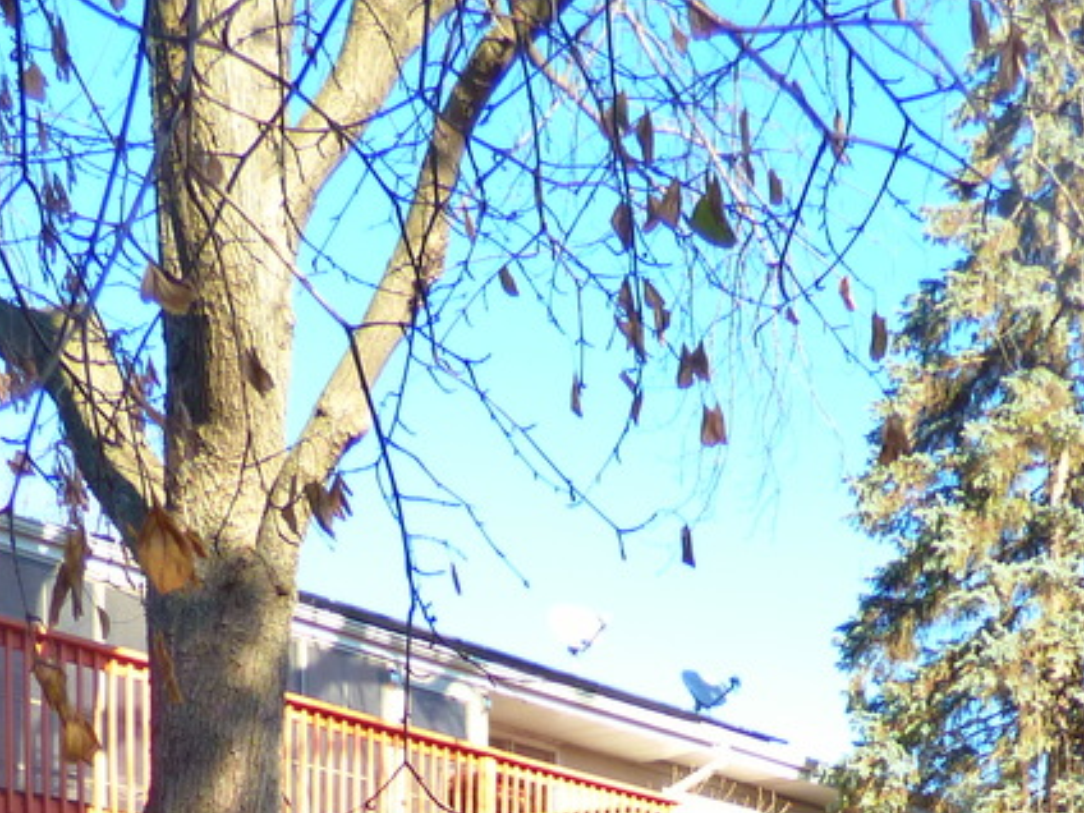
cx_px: 695
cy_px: 1345
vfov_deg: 18.3
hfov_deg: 28.4
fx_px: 2129
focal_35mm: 68
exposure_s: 1/320
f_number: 2.8
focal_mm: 3.58
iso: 100
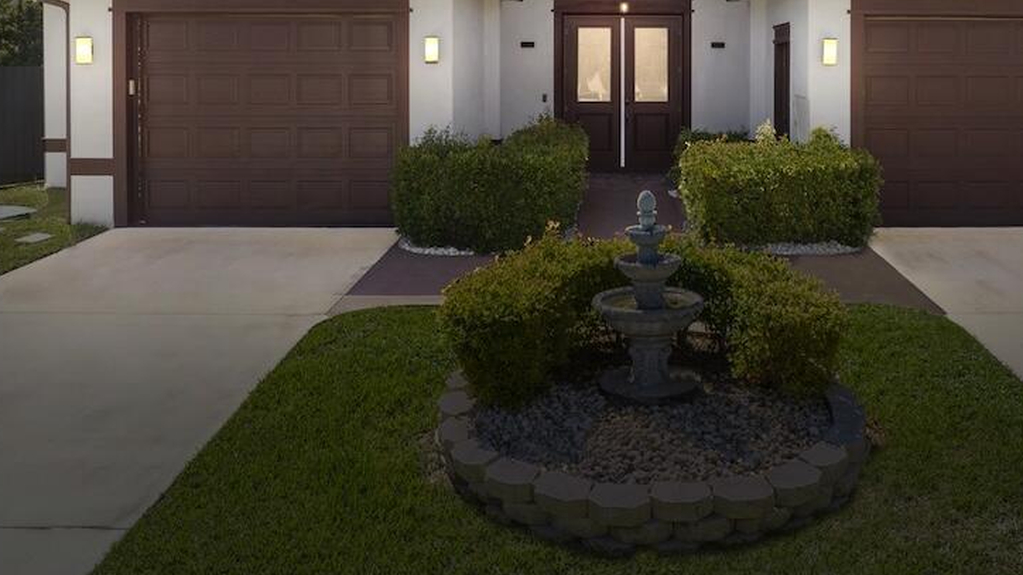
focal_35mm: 37
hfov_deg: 53.6
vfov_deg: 30.9
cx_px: 613
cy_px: 89
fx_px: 1004
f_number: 3.5
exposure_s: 1/60
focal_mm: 12.29
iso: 100
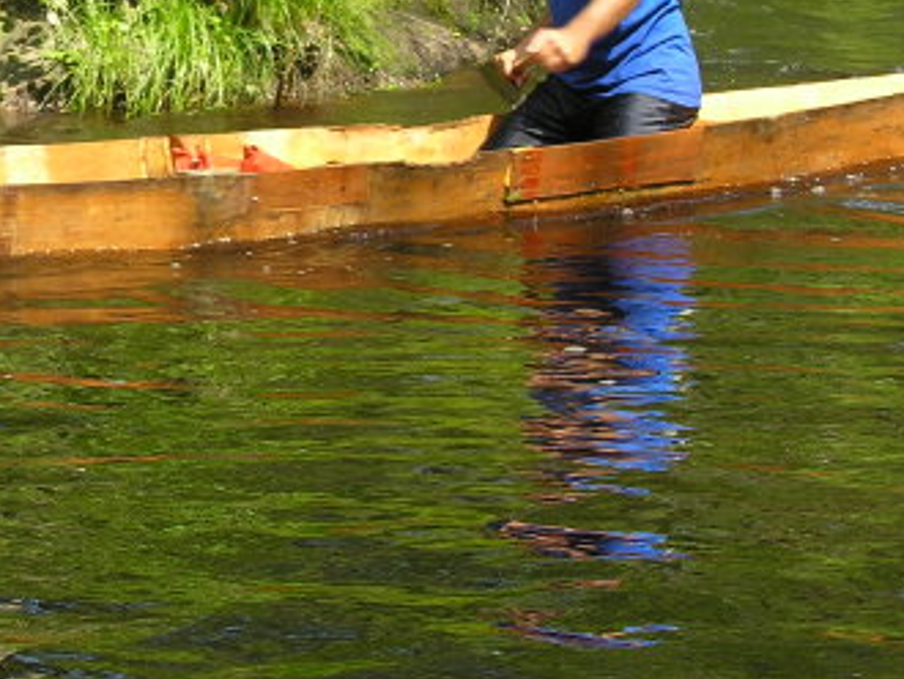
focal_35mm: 144
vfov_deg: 10.3
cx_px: 16
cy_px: 249
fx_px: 3763
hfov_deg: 13.5
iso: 50
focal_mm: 13.8
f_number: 3.9
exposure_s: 1/125
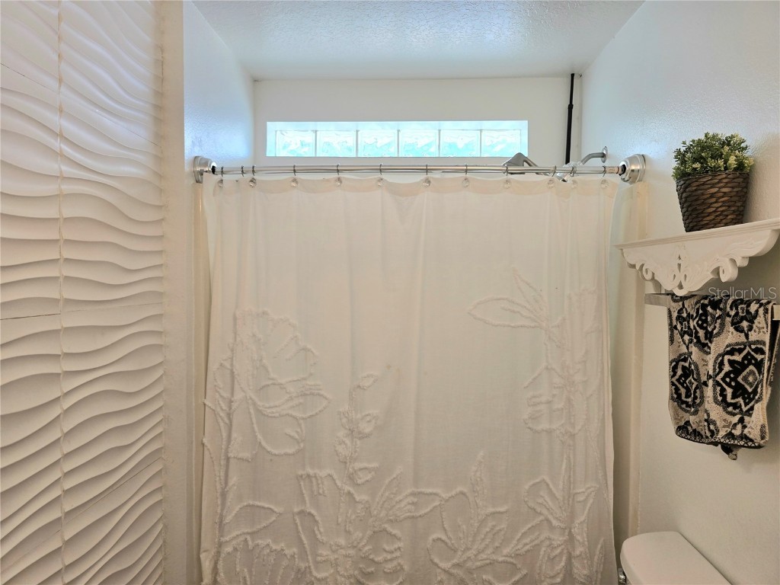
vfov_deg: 58.9
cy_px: 292
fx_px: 518
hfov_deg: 73.9
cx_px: 390
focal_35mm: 23
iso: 50
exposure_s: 1/120
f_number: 1.7
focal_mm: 6.3
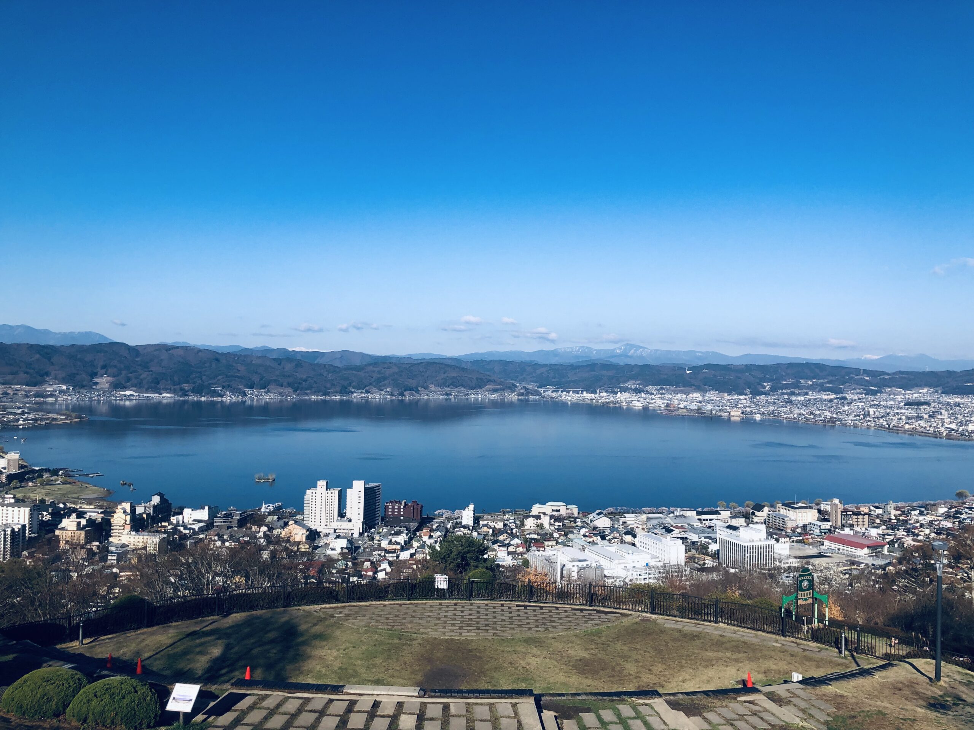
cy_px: 365
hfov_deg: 63.4
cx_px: 487
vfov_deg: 49.7
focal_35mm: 28
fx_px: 788
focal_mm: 4
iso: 20
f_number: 1.8
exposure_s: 1/2404
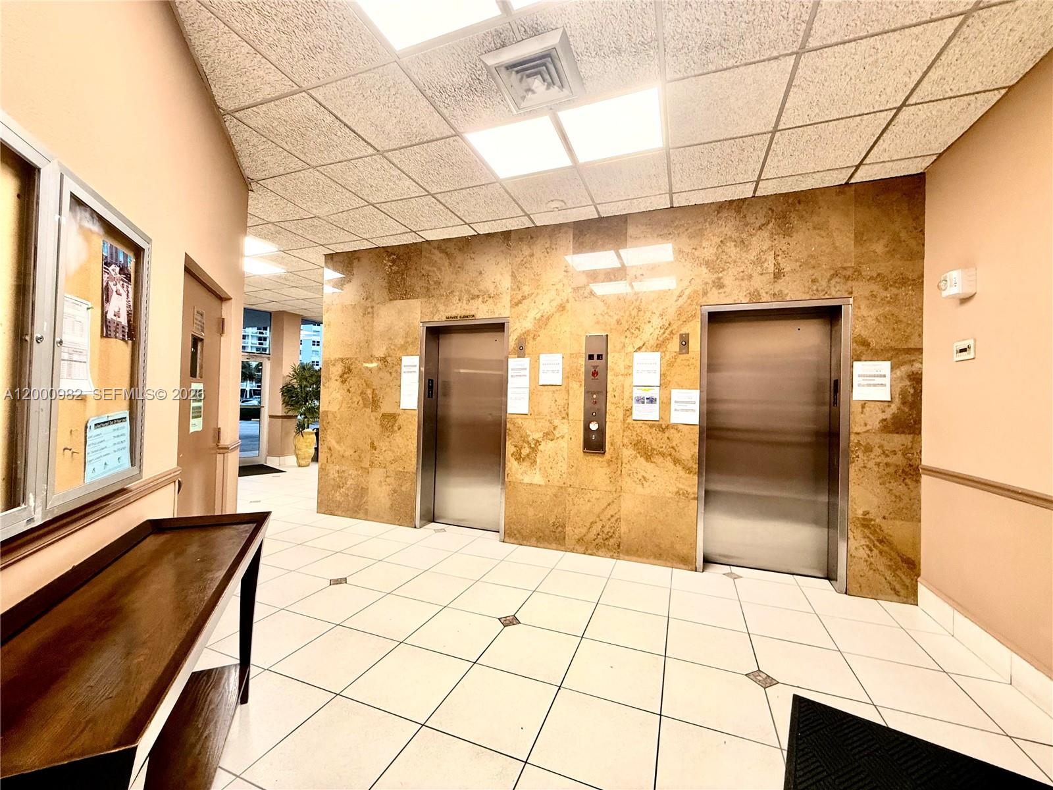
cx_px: 526
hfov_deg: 102.1
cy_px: 395
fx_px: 426
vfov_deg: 85.7
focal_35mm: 14
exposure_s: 1/120
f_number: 2.2
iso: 200
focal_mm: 2.22
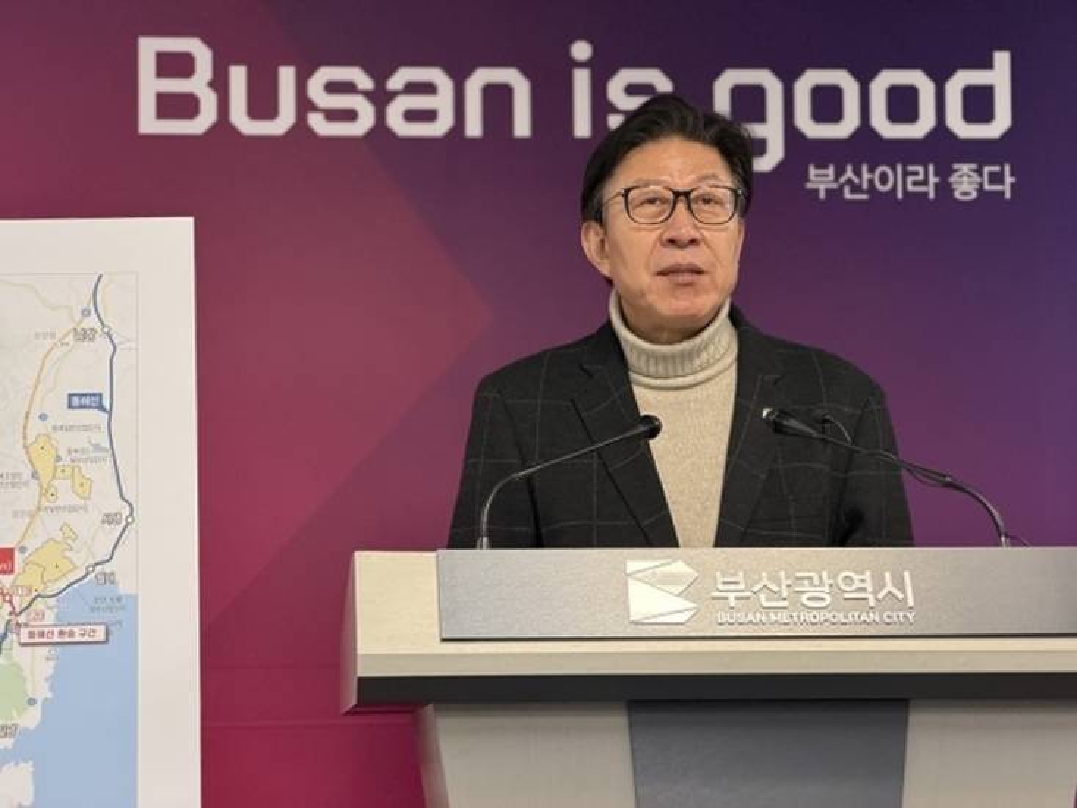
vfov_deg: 14.8
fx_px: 3112
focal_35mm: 100
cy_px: 404
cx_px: 538
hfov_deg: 19.6
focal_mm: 16.89
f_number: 2.8
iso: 640
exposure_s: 1/60
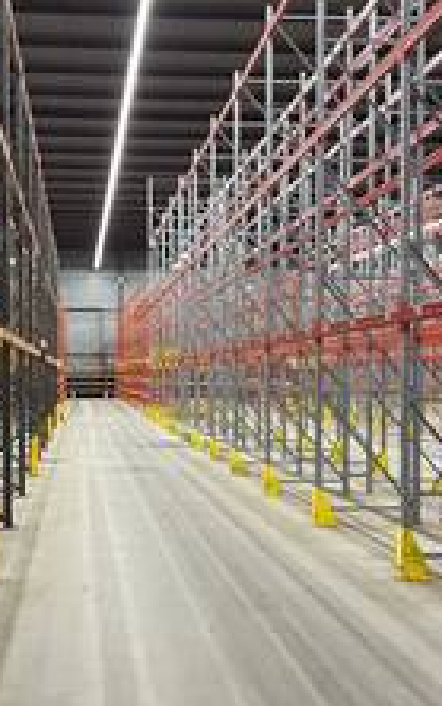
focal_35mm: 51
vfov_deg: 39.5
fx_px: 982
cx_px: 159
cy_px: 396
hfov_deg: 25.3
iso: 320
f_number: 1.6
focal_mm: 5.1
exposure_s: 1/50
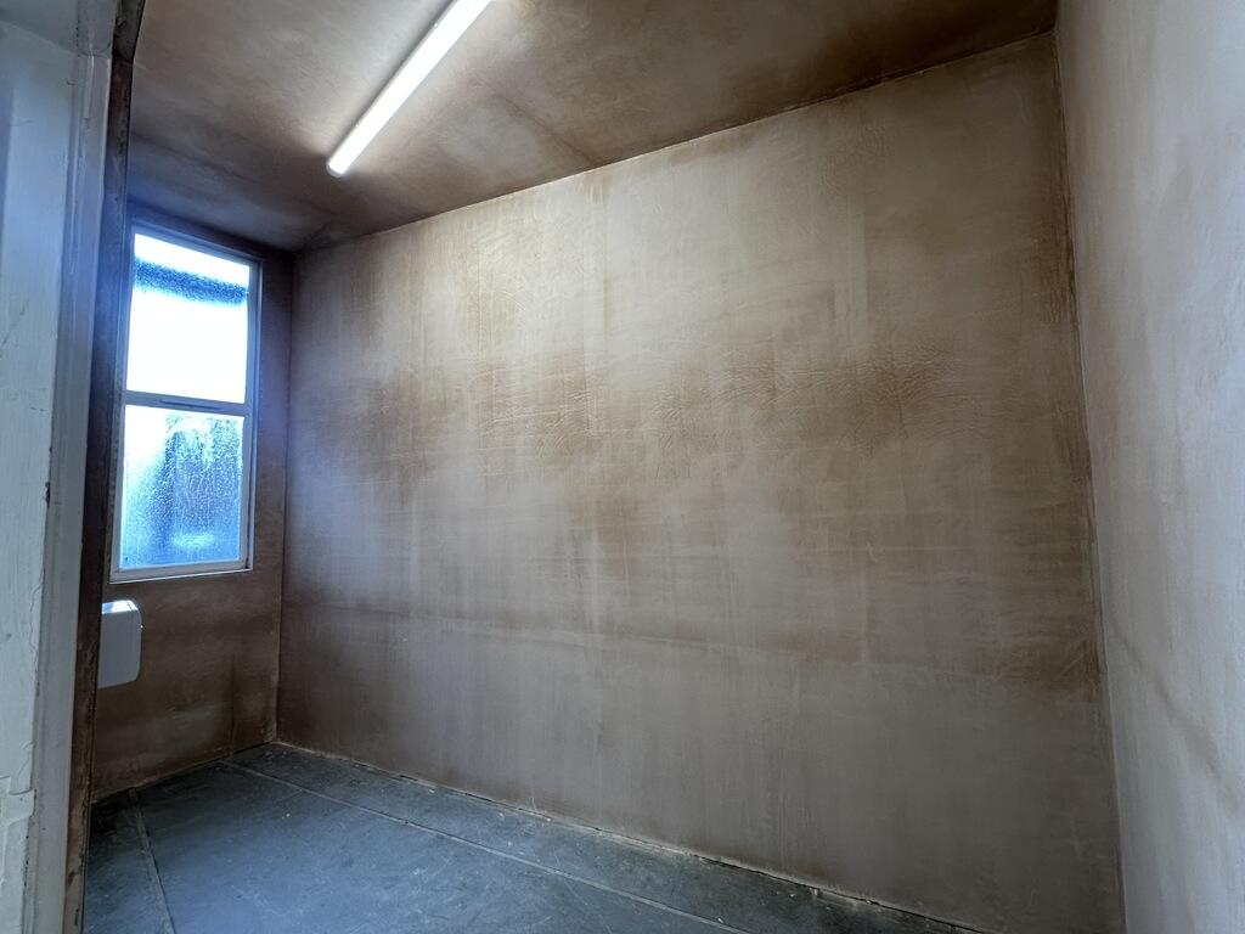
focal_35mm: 14
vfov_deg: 85.7
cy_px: 467
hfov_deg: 102.1
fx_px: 504
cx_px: 622
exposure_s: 1/100
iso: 125
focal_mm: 2.22
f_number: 2.2
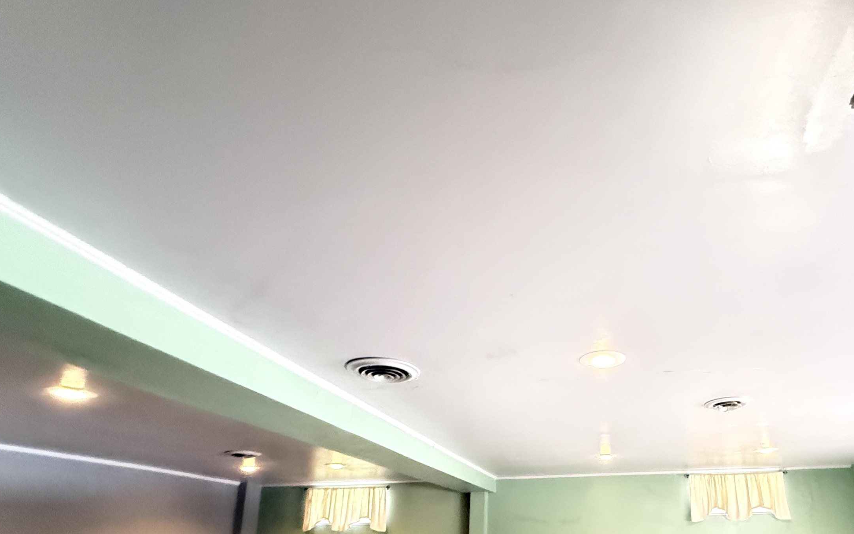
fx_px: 489
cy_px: 434
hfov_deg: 80.1
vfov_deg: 53.2
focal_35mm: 21
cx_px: 555
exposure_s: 1/60
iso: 1000
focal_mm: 2.22
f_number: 2.2
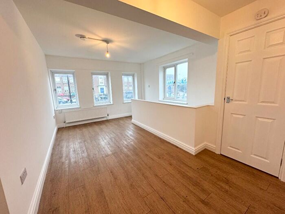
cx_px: 142
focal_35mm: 14
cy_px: 107
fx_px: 115
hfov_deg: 102.1
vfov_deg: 85.7
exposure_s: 1/100
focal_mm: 2.22
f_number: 2.2
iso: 160
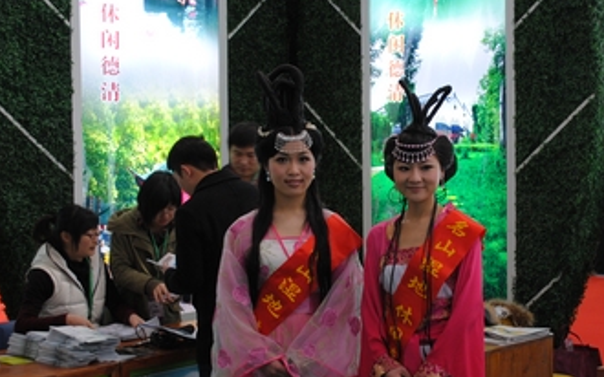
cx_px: 412
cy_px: 184
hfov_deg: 31.2
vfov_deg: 20.0
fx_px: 1070
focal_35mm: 65
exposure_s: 1/30
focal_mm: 28
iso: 320
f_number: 4.5
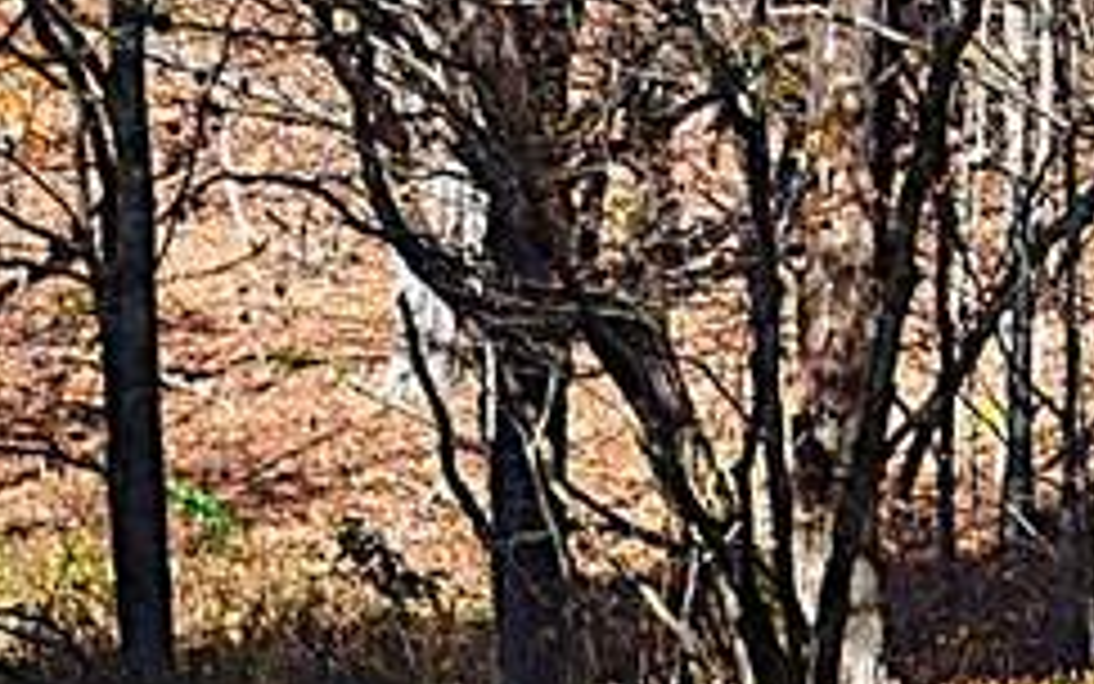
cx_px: 1342
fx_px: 7217
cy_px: -142
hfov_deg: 8.6
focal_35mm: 242
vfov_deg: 5.4
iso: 100
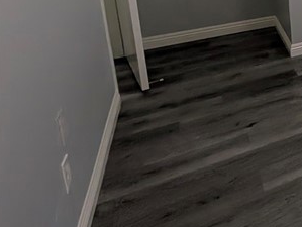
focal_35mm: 41
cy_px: -52
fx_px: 358
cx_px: 510
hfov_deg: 24.8
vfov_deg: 29.7
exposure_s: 1/542
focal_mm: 2.02
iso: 68
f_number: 1.7
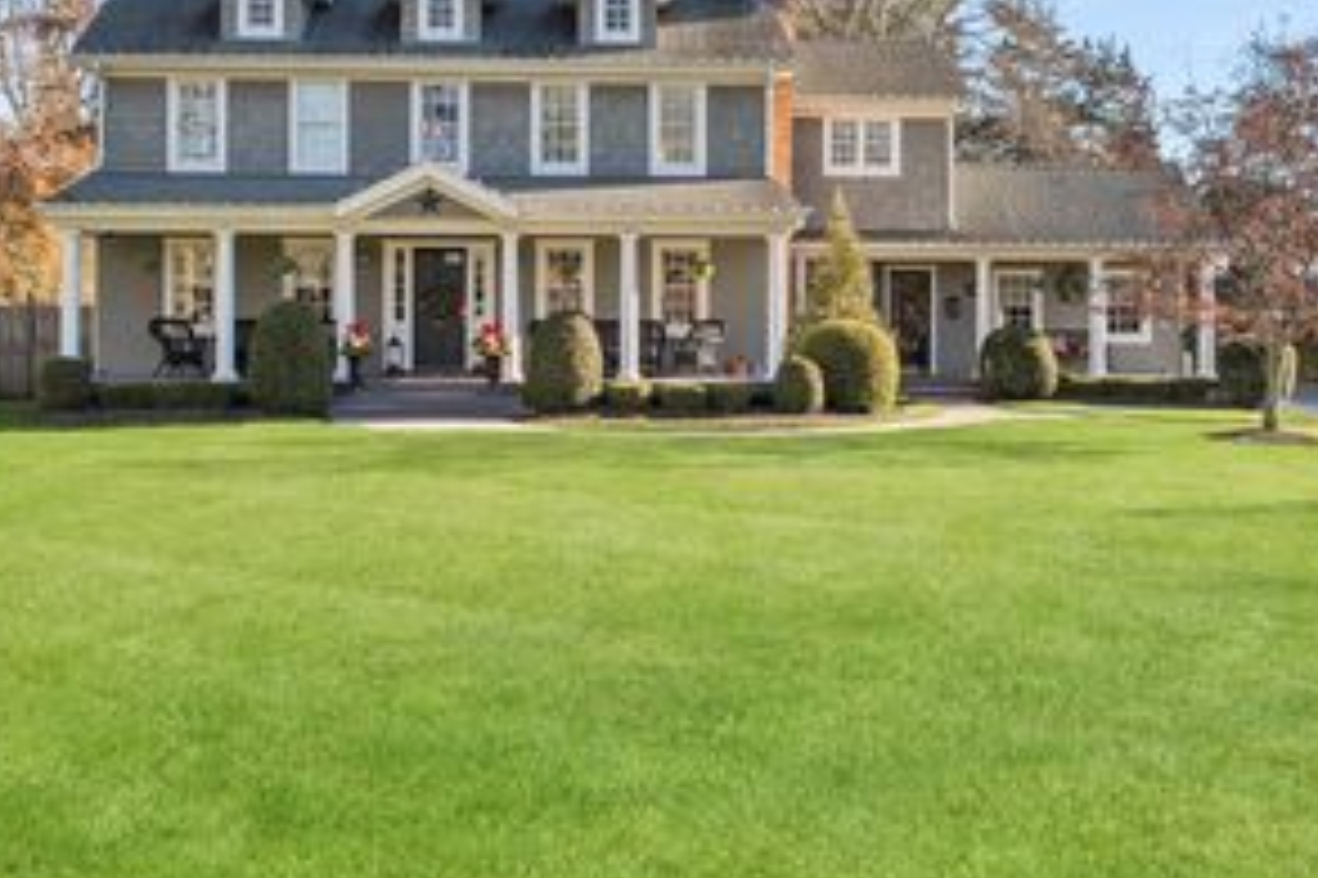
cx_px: 630
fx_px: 1500
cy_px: 313
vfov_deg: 32.4
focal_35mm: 41
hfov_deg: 47.4
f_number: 8
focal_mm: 24
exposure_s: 1/50
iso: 400
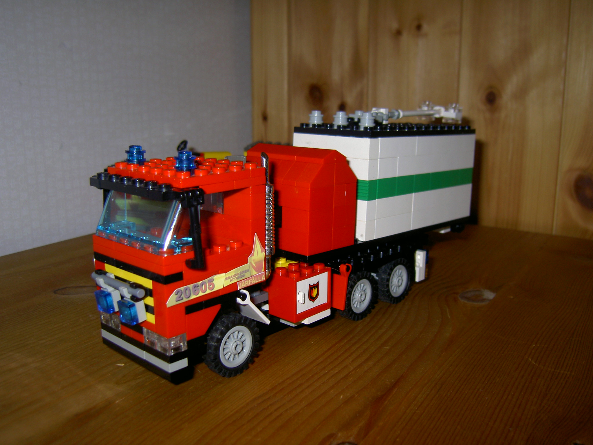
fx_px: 582
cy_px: 222
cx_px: 296
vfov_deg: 41.8
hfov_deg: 54.0
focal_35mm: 34
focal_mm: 5.6
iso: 50
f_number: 2.8
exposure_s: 1/60
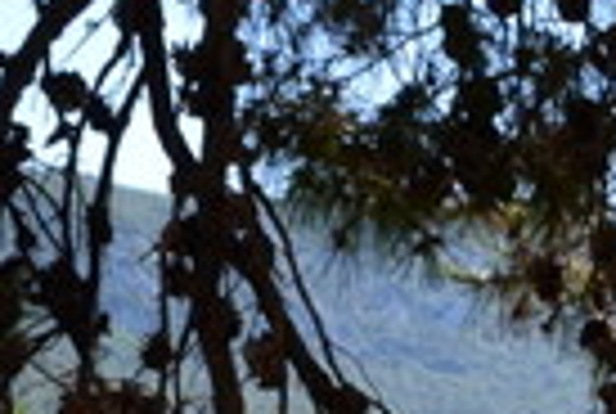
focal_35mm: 175
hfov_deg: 11.5
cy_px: 1098
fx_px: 3001
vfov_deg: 7.3
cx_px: 746
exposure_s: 1/250
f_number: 10
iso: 400
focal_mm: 20
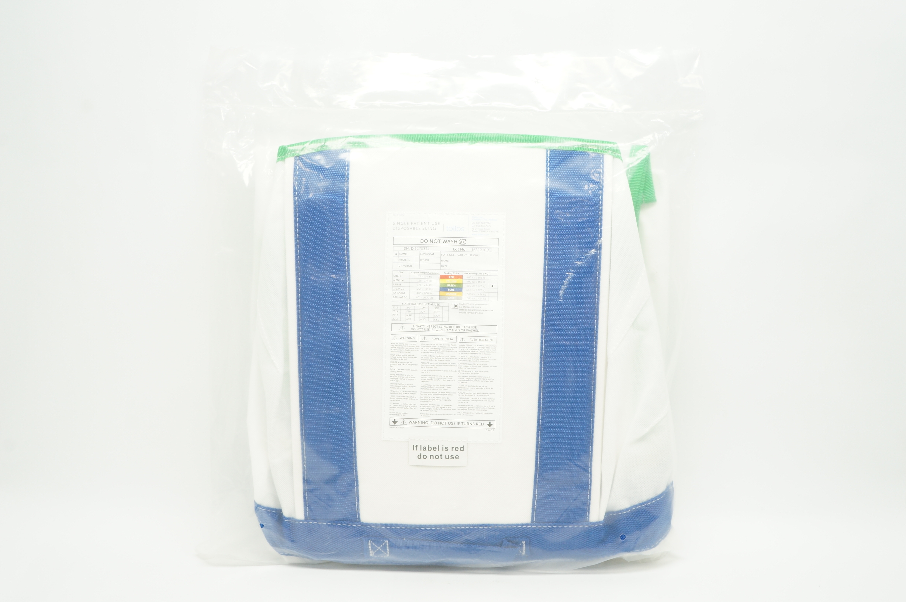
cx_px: 453
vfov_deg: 39.9
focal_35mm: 33
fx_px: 830
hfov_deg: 57.3
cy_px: 301
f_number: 10
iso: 400
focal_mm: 22
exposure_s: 1/15
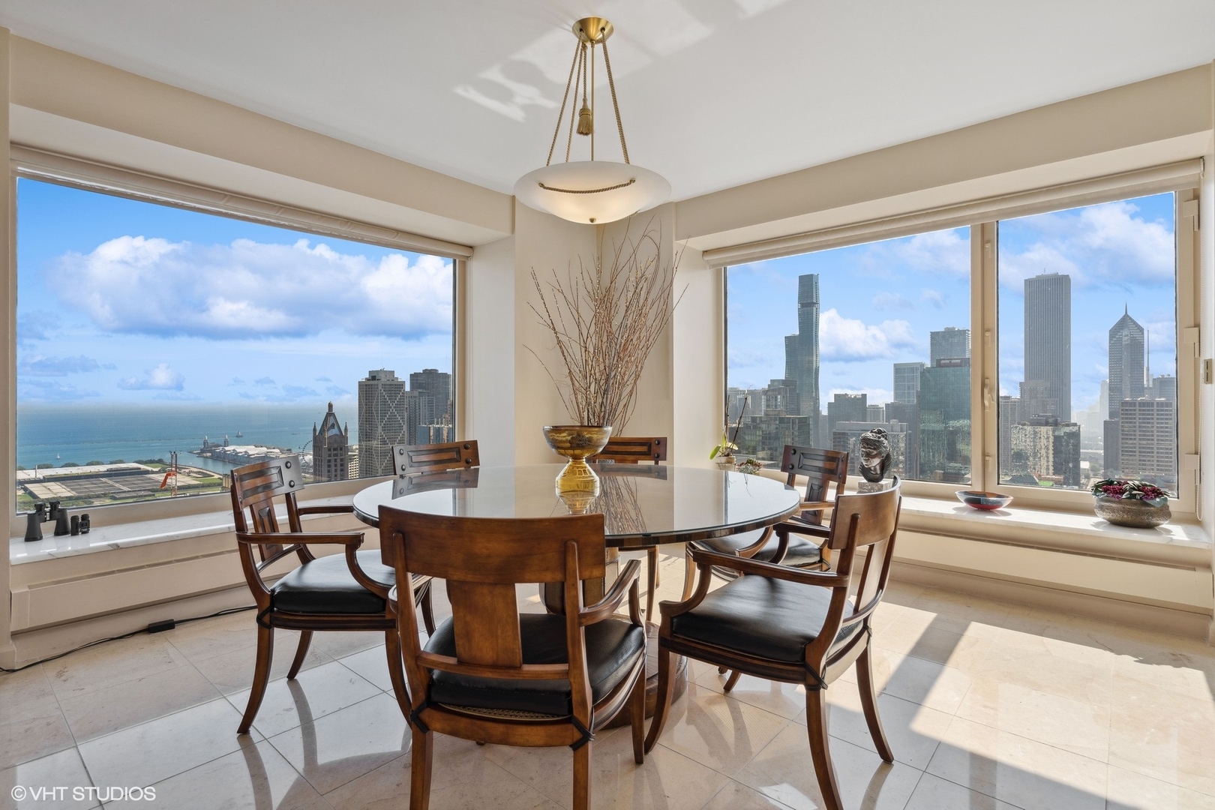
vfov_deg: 70.4
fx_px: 574
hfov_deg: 93.3
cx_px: 608
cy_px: 405
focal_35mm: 17
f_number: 8
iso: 320
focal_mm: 17
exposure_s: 1/125
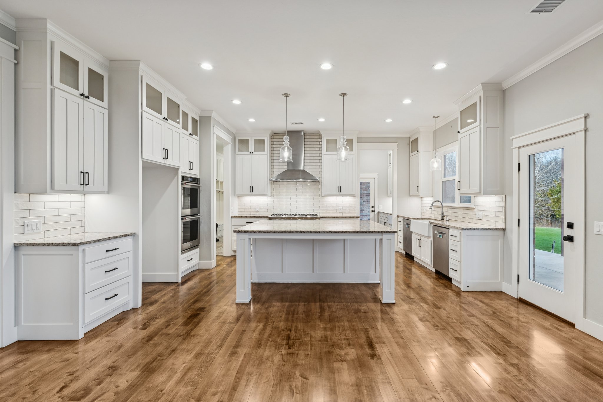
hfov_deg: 96.6
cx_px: 302
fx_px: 269
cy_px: 201
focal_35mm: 16
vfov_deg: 73.6
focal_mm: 10.7
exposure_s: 1/30
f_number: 8
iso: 200
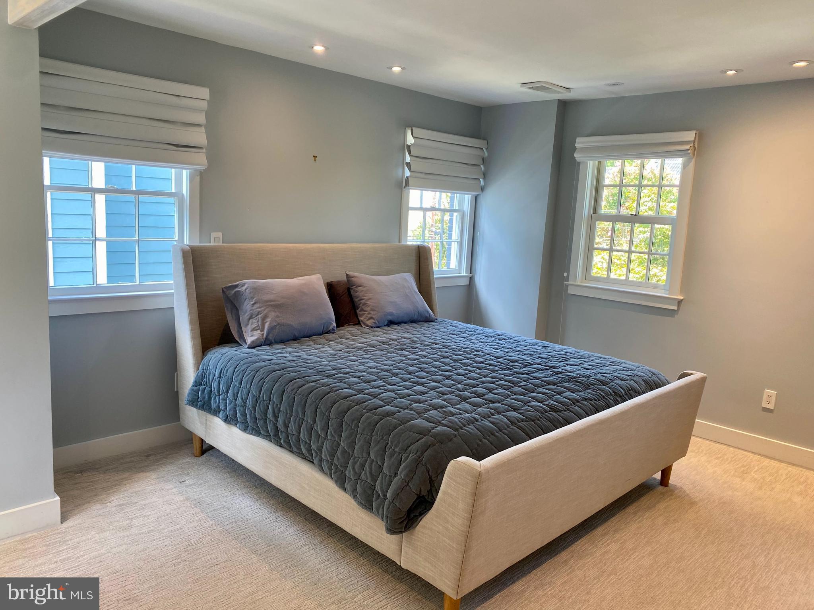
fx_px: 611
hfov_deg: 67.3
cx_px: 407
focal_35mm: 26
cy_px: 305
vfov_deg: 53.1
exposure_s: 1/120
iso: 100
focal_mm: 4.25
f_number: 1.8
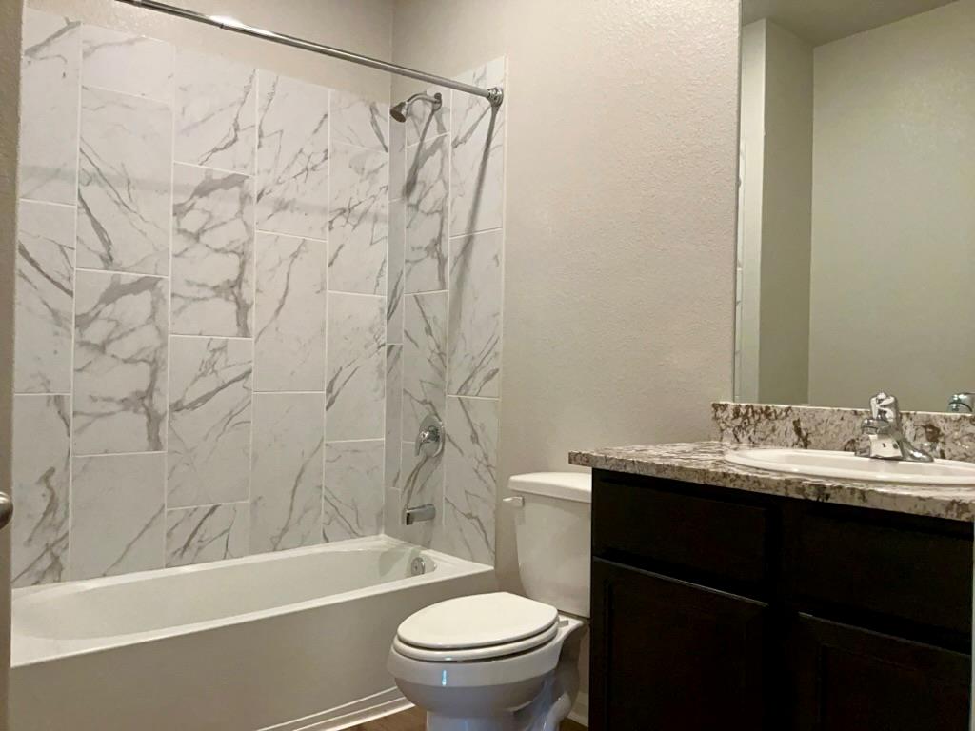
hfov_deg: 65.3
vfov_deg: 51.4
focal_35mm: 27
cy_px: 366
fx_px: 760
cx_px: 488
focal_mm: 3
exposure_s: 1/100
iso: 200
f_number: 1.8
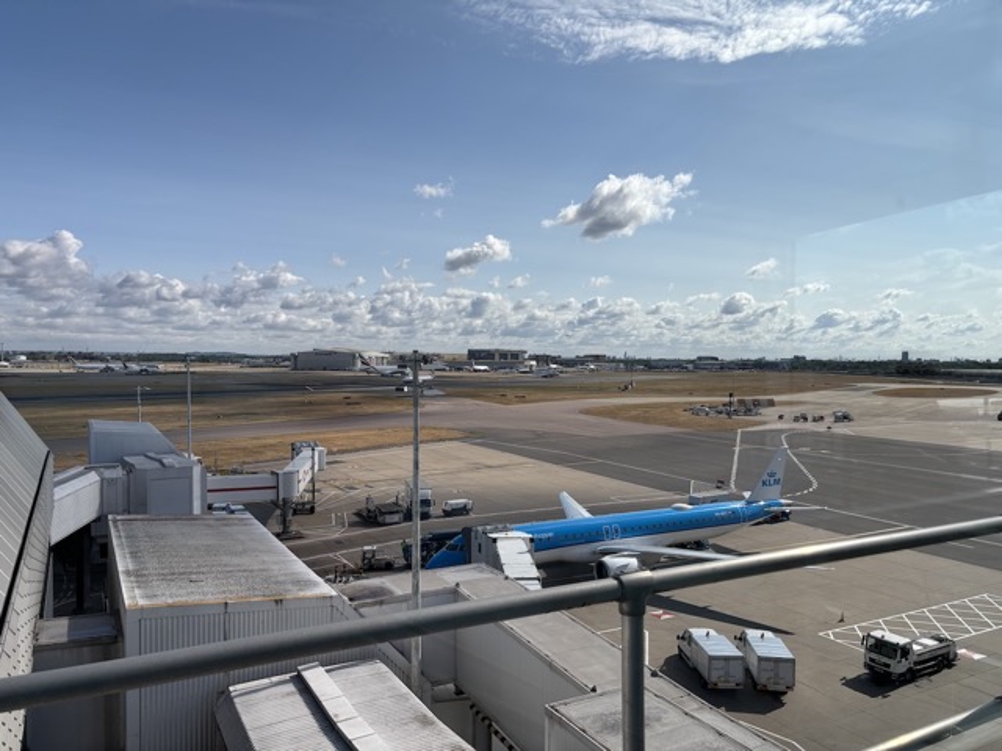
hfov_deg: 67.3
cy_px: 376
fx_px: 753
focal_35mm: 26
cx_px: 501
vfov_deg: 53.1
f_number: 1.6
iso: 50
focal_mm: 5.96
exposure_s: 1/4854
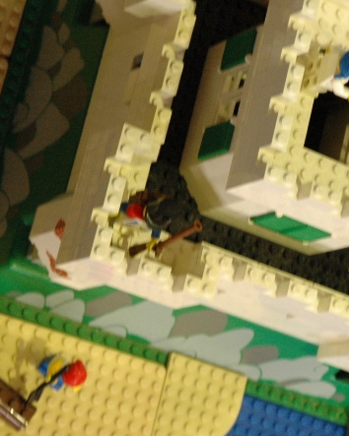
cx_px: 439
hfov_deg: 9.7
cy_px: 201
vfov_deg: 12.4
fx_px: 2016
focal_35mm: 156
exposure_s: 1/15
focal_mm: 48
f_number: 6.3
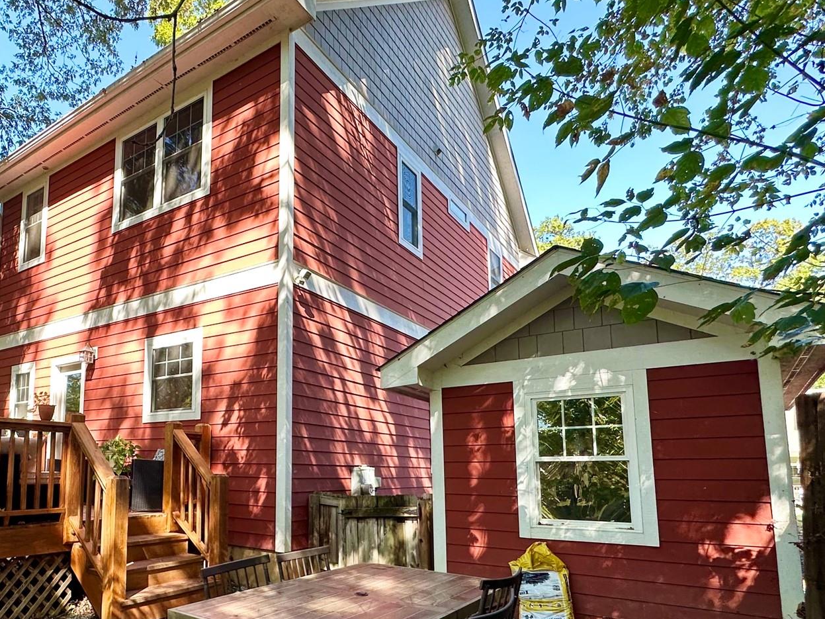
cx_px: 253
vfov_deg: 57.6
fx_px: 548
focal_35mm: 23
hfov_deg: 71.0
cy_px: 411
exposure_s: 1/119
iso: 40
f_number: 2.2
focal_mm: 2.22
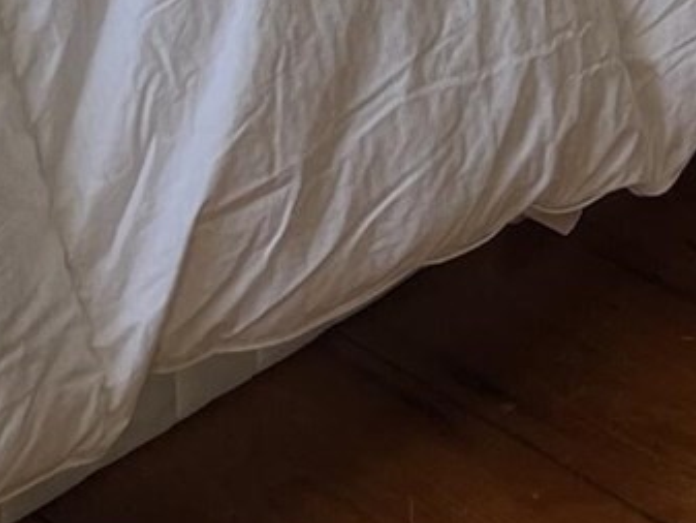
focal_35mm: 158
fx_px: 3178
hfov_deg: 12.1
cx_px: 962
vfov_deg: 8.1
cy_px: -1038
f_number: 1.6
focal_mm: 5.1
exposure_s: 1/563
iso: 50
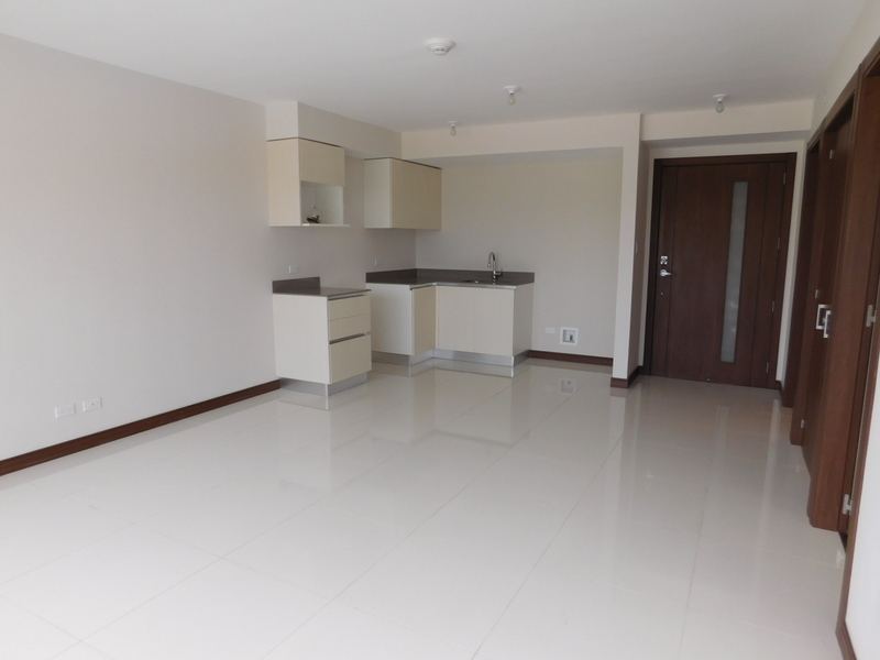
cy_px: 330
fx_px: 585
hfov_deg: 73.9
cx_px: 440
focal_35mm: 23
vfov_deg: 58.9
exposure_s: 1/100
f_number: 3
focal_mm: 4
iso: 125
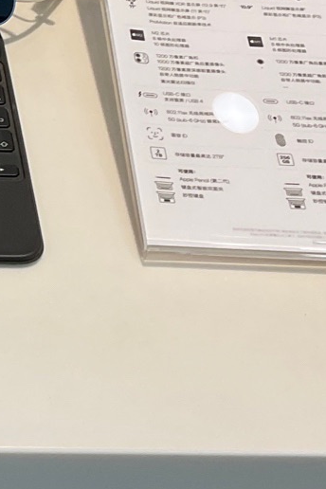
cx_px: -150
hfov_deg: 11.3
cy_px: -5
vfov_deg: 17.1
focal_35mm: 117
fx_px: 1589
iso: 32
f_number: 1.8
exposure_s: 1/120
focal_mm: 3
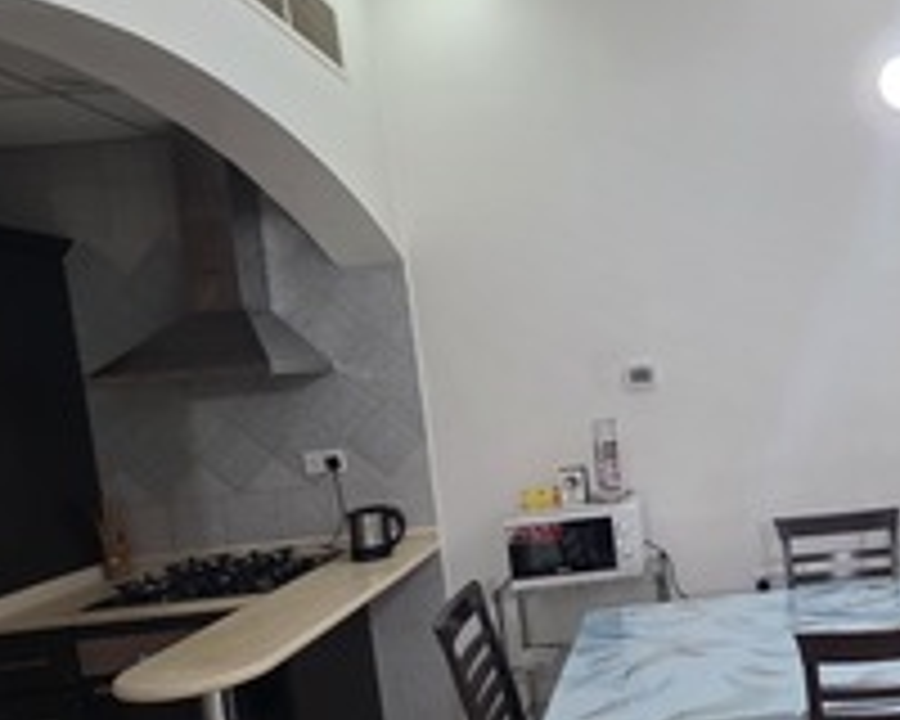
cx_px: 727
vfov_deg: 49.6
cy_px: 434
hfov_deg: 55.9
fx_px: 772
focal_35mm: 29
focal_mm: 2.2
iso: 160
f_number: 1.9
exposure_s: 1/50
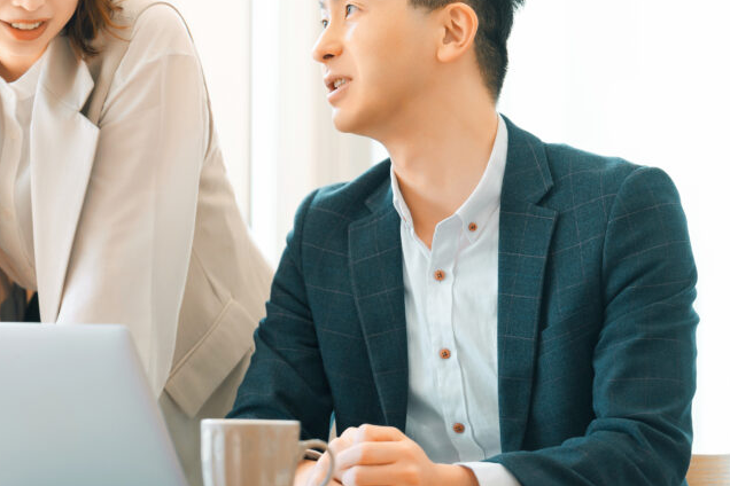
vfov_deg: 7.9
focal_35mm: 174
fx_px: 3528
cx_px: 231
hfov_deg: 11.8
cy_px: 145
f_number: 2.8
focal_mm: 108
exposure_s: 1/320
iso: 400
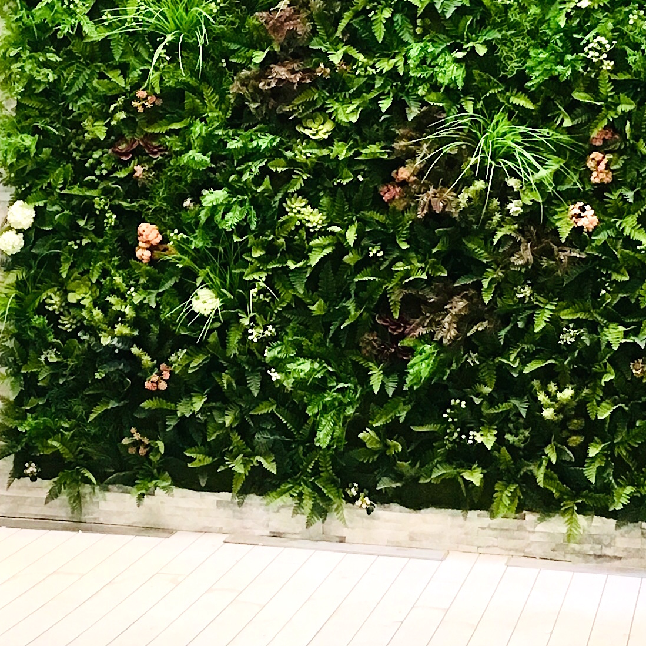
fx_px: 1985
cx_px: 85
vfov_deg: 18.4
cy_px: 164
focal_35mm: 94
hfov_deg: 18.2
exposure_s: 1/33
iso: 50
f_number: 2.2
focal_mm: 4.15
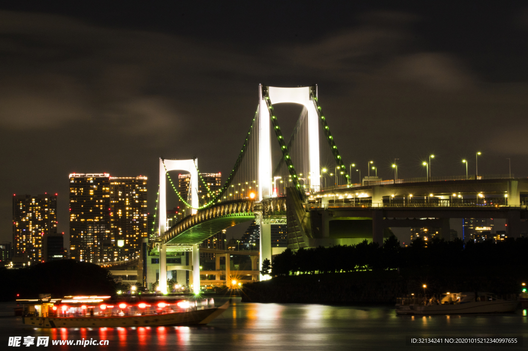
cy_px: 176
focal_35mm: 112
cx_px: 264
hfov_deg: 18.3
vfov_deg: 12.2
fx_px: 1641
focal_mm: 75
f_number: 32
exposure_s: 20
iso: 400
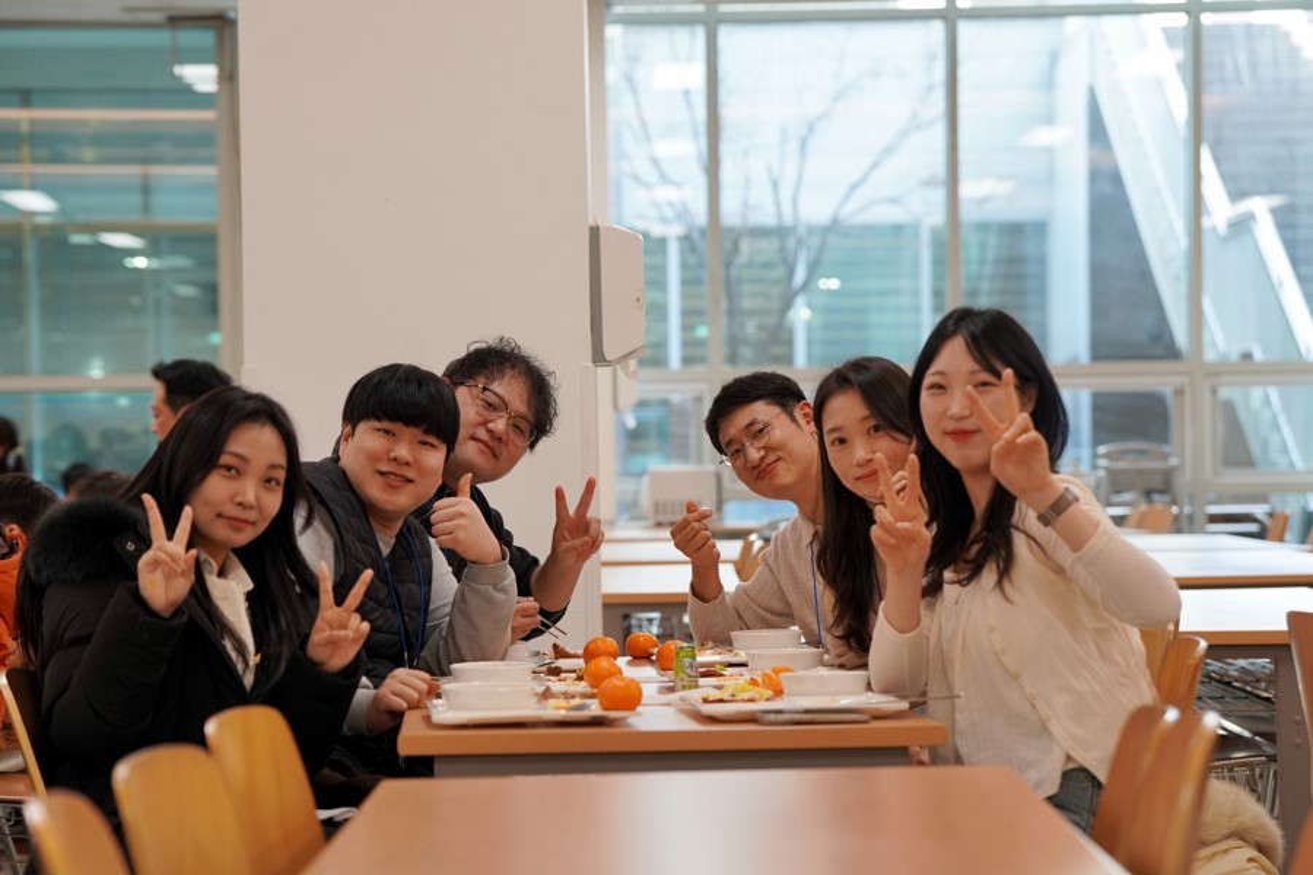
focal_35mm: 92
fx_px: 3355
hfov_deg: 22.1
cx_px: 656
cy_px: 438
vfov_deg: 14.9
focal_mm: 92
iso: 1000
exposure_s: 1/160
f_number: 4
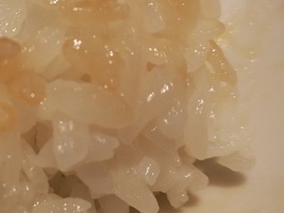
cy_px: 110
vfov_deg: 24.4
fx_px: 492
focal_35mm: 60
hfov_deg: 30.1
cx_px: 3
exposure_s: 1/40
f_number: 4
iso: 125
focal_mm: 4.5
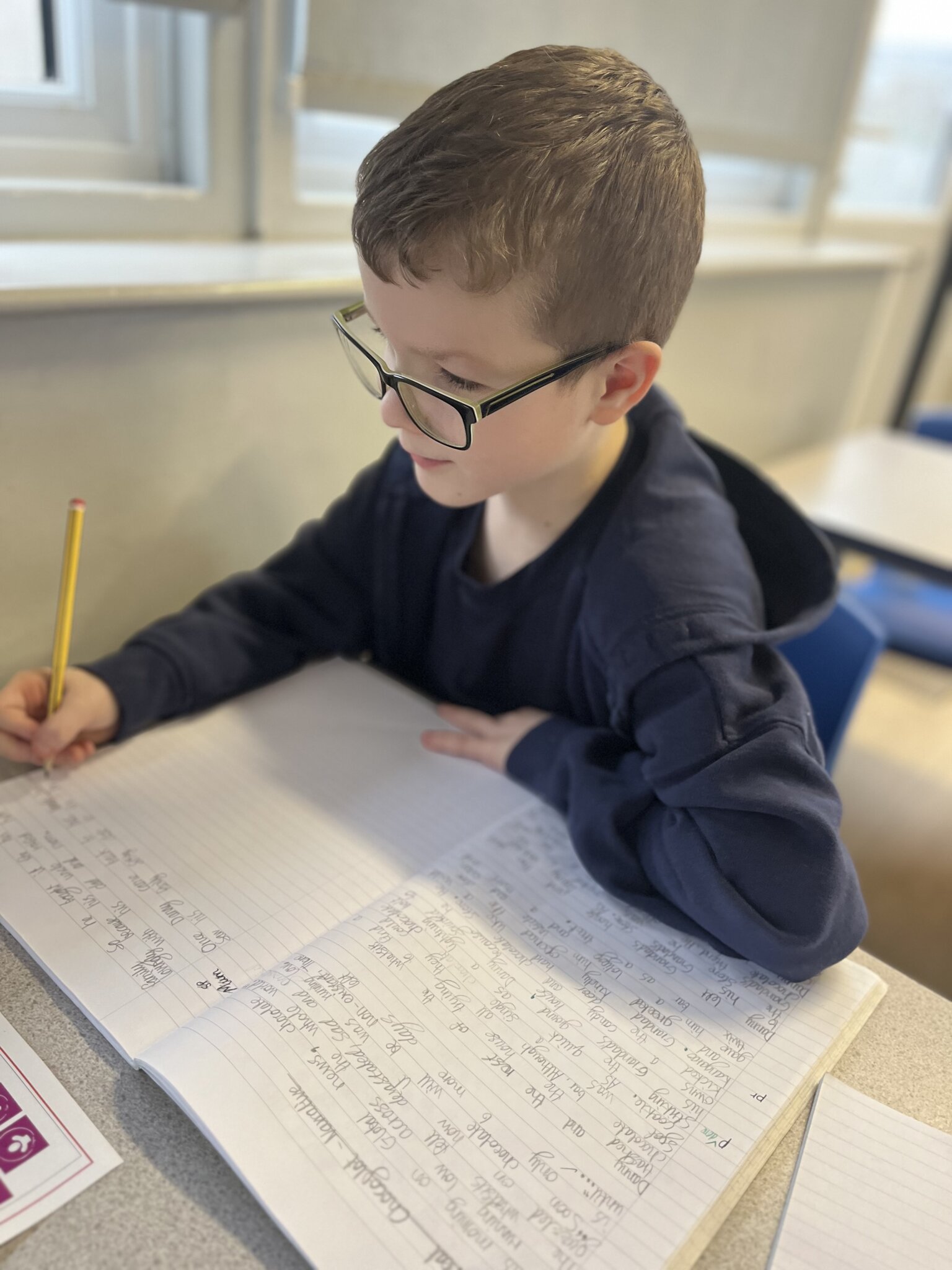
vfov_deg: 67.3
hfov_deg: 53.1
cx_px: 476
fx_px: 953
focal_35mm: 26
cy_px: 635
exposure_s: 1/50
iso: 200
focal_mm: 5.1
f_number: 1.6
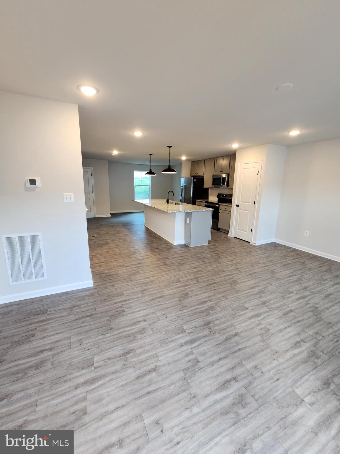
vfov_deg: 106.2
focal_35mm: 13
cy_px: 227
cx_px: 170
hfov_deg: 89.9
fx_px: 170
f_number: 2.2
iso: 160
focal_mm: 2.2
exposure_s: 1/60
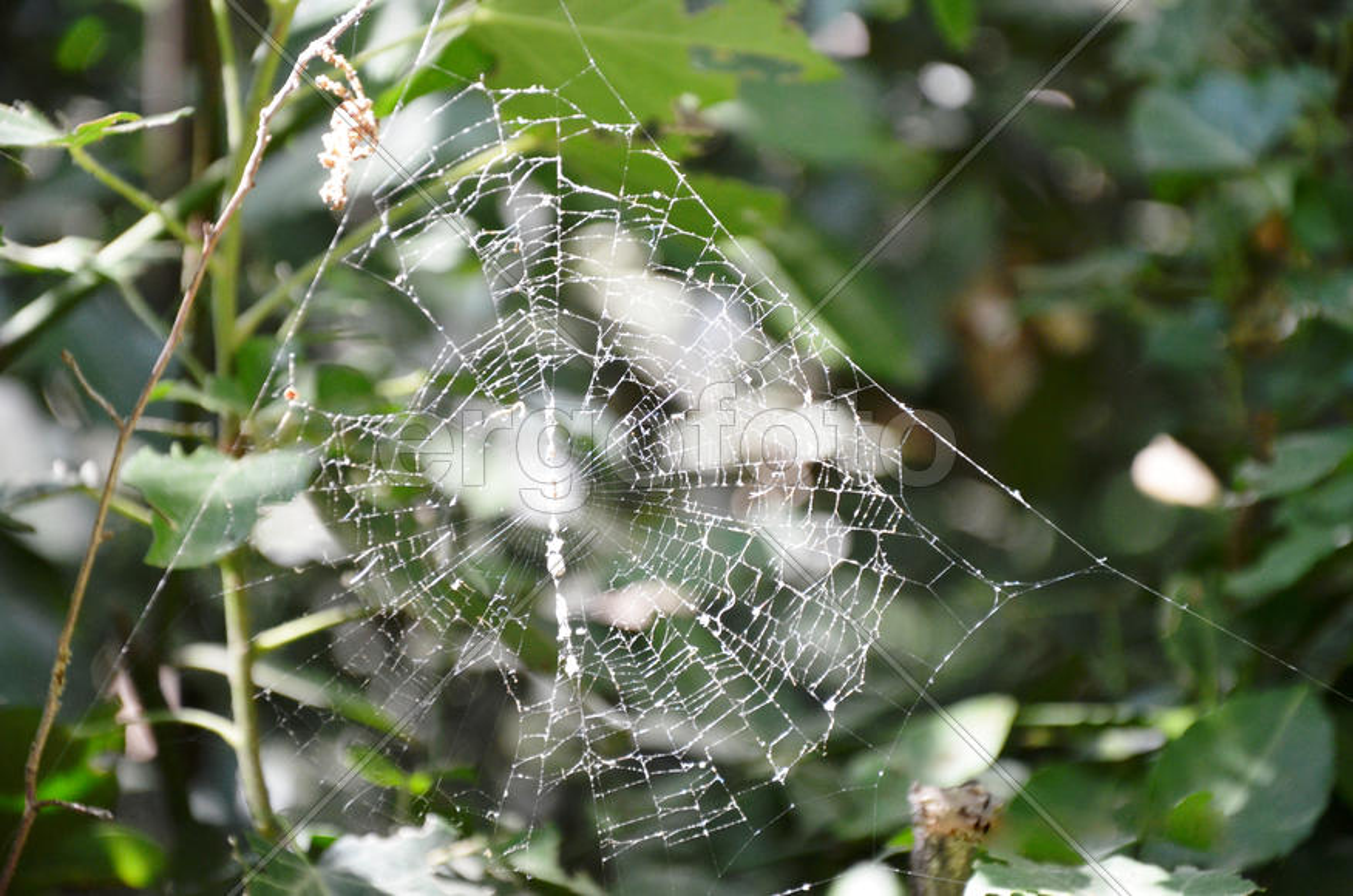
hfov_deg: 13.1
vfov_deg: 8.7
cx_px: 676
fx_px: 5906
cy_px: 448
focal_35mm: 158
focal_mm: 105
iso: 1250
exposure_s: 1/125
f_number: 5.6
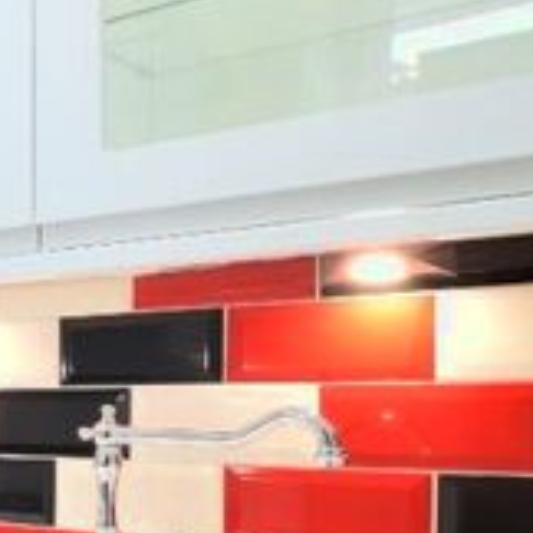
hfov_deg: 17.7
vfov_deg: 30.4
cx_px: -602
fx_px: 958
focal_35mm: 55
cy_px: 419
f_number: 8
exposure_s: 1/1.6
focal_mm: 10
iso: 100
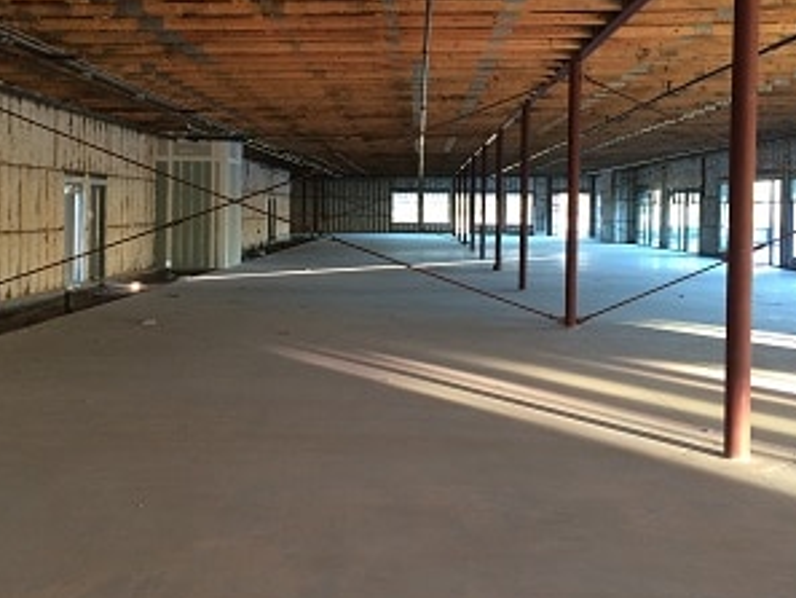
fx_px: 897
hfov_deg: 47.8
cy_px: 223
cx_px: 386
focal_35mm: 39
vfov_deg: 36.6
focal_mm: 4.15
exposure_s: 1/30
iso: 100
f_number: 2.2
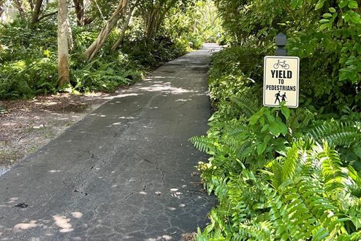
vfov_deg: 34.8
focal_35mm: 37
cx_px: 176
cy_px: 48
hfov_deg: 51.9
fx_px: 371
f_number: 1.5
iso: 50
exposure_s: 1/121
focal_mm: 5.7
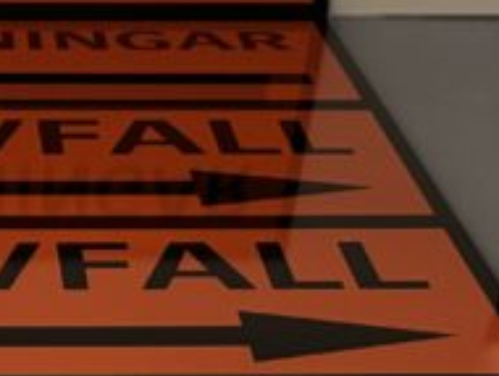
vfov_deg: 10.1
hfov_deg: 13.8
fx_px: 2021
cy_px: 652
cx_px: -55
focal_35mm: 140
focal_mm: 5.96
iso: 640
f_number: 1.6
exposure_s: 1/25
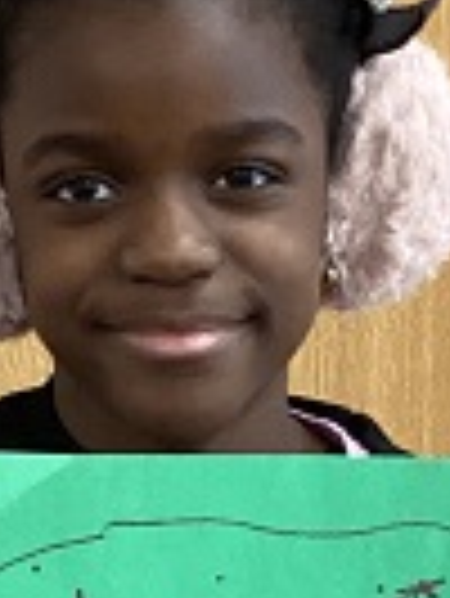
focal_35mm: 155
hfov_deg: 9.6
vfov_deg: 12.2
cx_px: 207
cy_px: 836
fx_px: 2682
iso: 160
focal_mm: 3.3
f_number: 2.4
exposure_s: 1/50
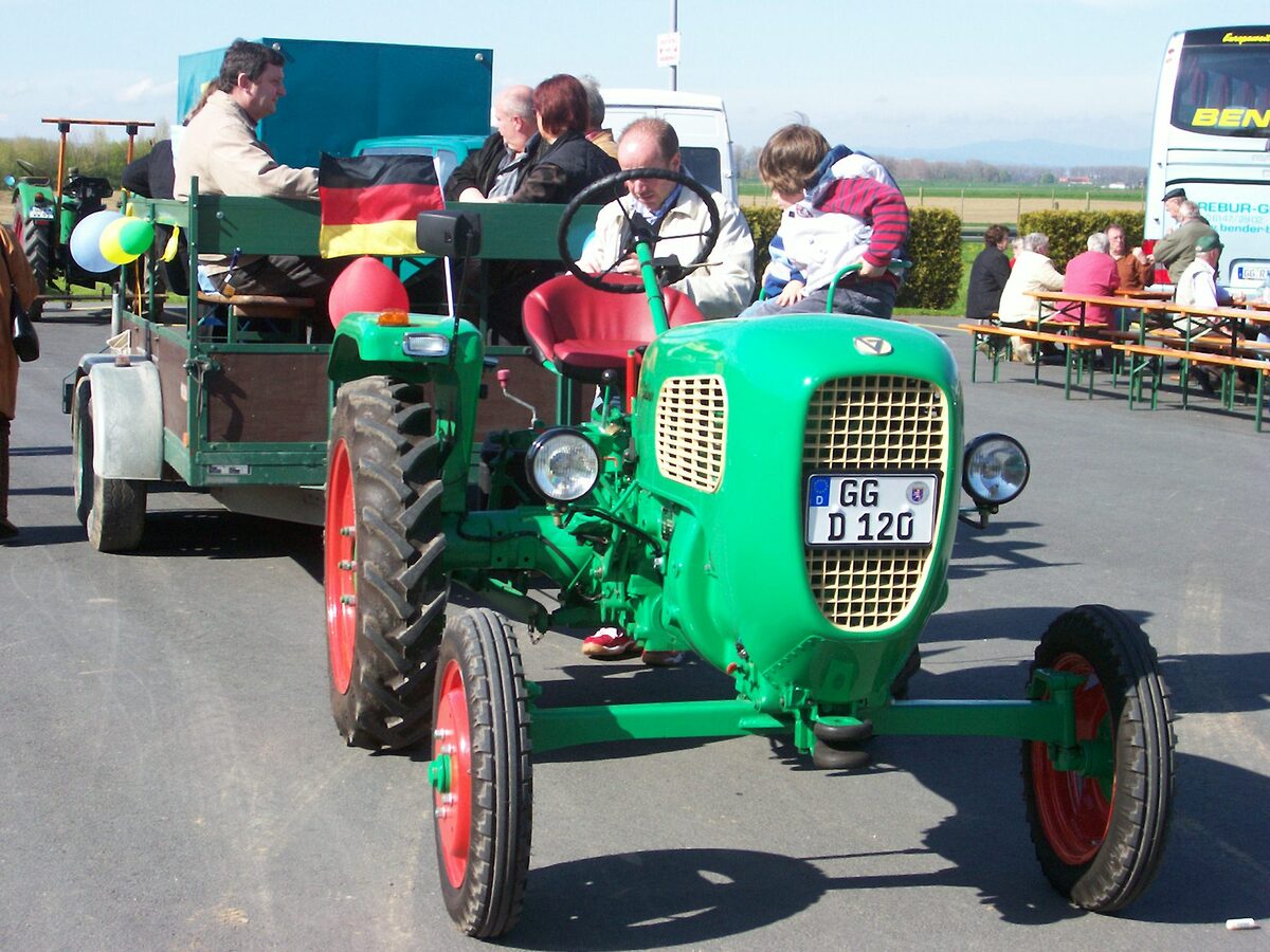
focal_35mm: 65
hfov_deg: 29.8
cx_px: 635
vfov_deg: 22.6
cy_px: 476
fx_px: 2385
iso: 80
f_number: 3.6
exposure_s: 1/529
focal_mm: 10.8
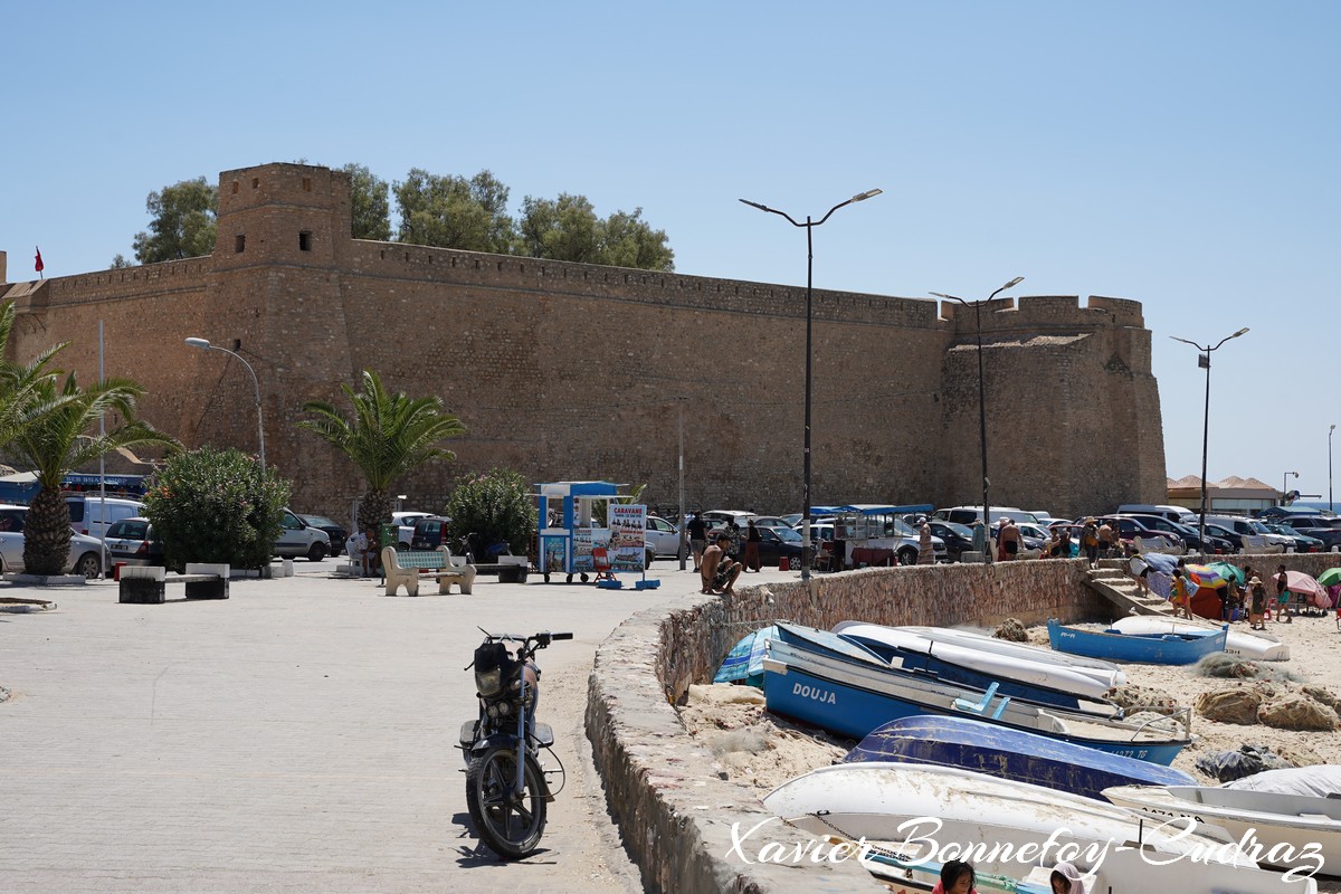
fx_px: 1862
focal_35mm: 50
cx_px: 670
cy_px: 447
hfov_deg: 39.6
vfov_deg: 27.0
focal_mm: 50
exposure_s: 1/400
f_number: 8
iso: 100
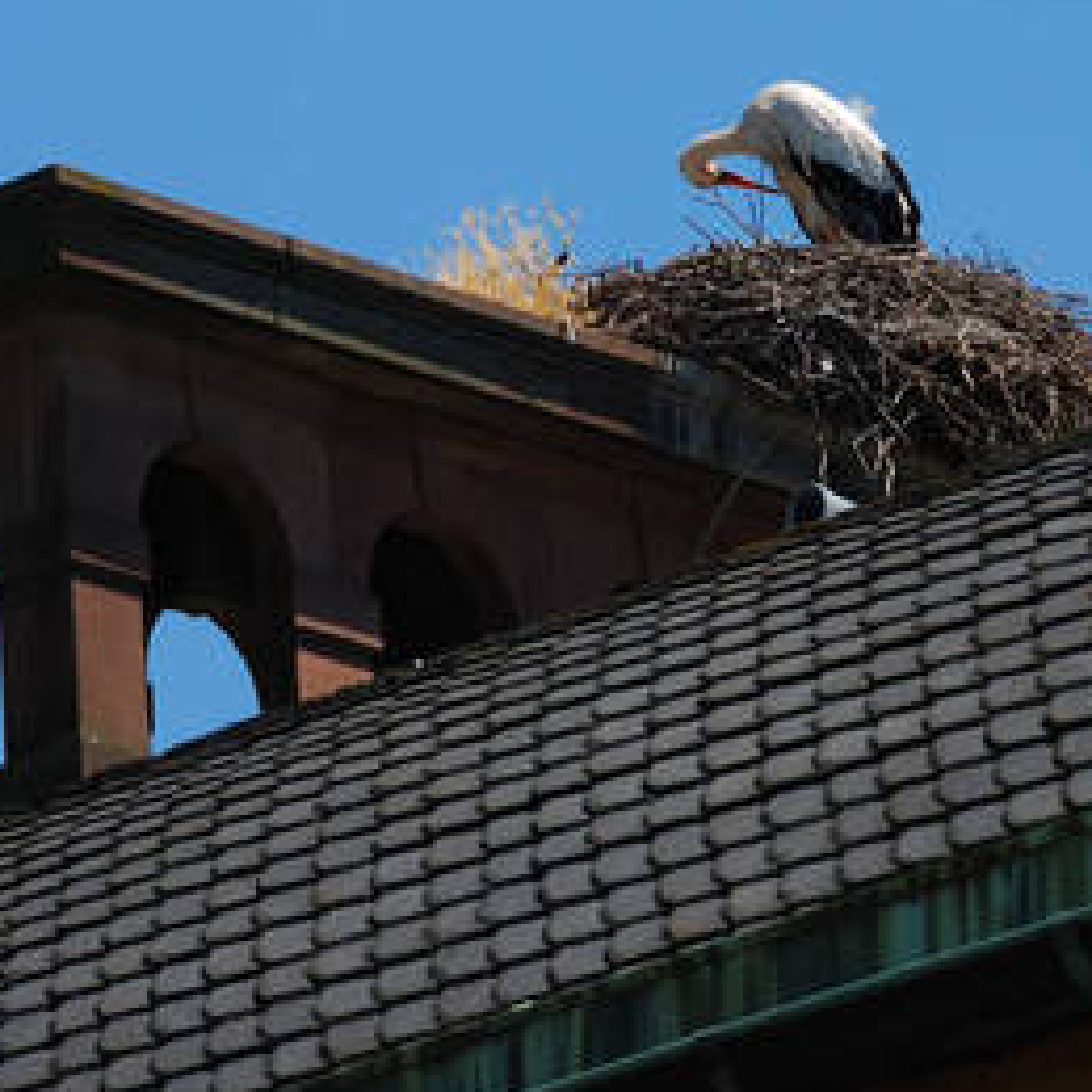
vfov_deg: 2.5
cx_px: 735
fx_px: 24555
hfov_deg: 2.5
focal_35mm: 688
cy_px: 181
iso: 100
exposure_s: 1/400
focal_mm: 200
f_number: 7.1
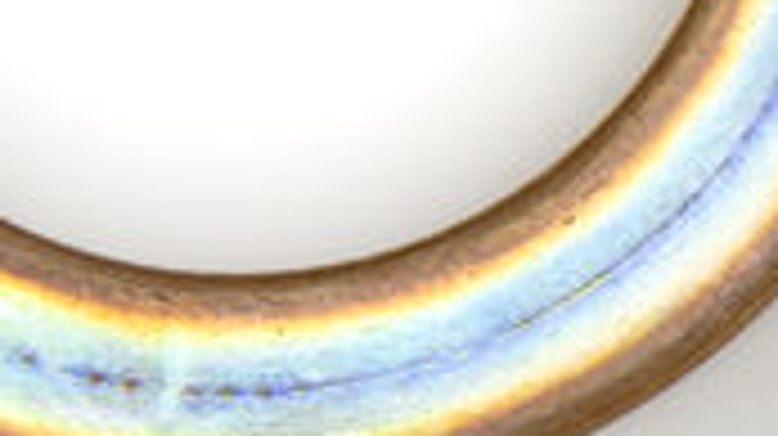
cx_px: 1587
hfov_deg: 3.2
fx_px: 13687
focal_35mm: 664
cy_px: 375
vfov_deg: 1.8
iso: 100
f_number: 5
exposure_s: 1/400
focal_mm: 80
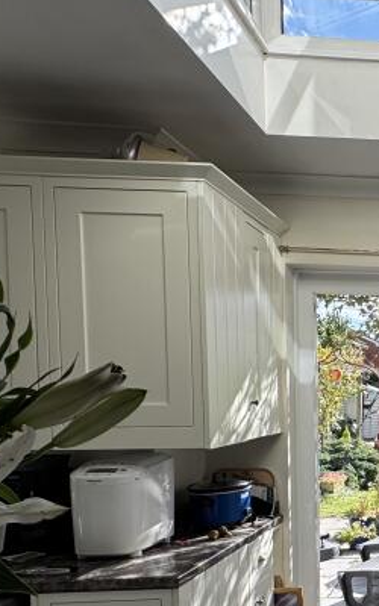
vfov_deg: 50.2
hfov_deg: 25.7
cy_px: 424
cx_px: 559
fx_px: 628
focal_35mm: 38
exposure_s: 1/361
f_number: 2.2
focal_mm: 2.22
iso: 40
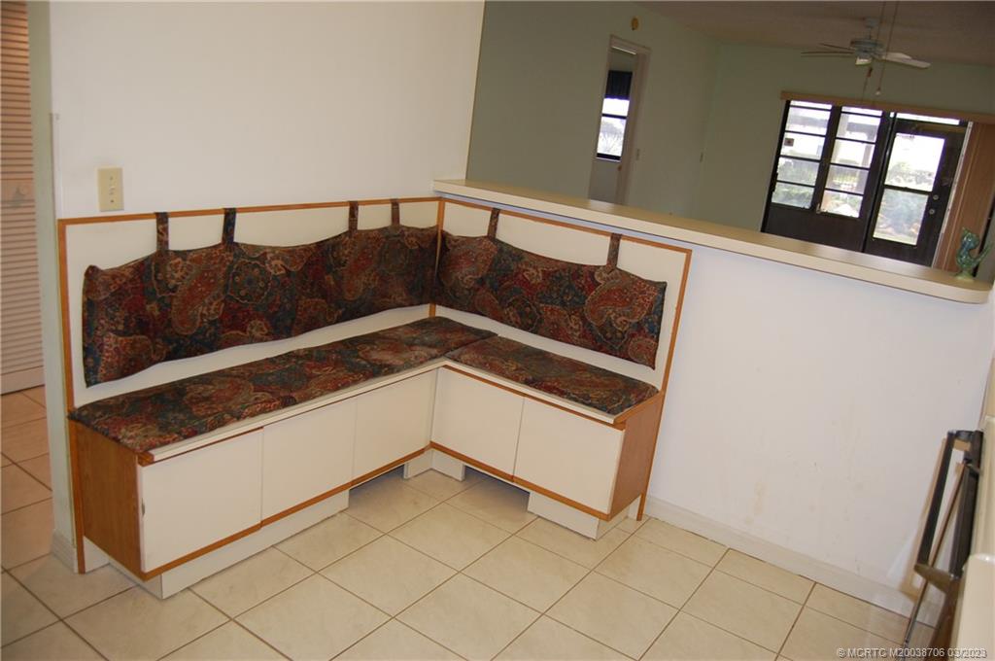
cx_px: 498
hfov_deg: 67.4
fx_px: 745
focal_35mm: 27
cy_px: 330
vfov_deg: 47.8
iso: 400
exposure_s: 1/60
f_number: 3.5
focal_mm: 18
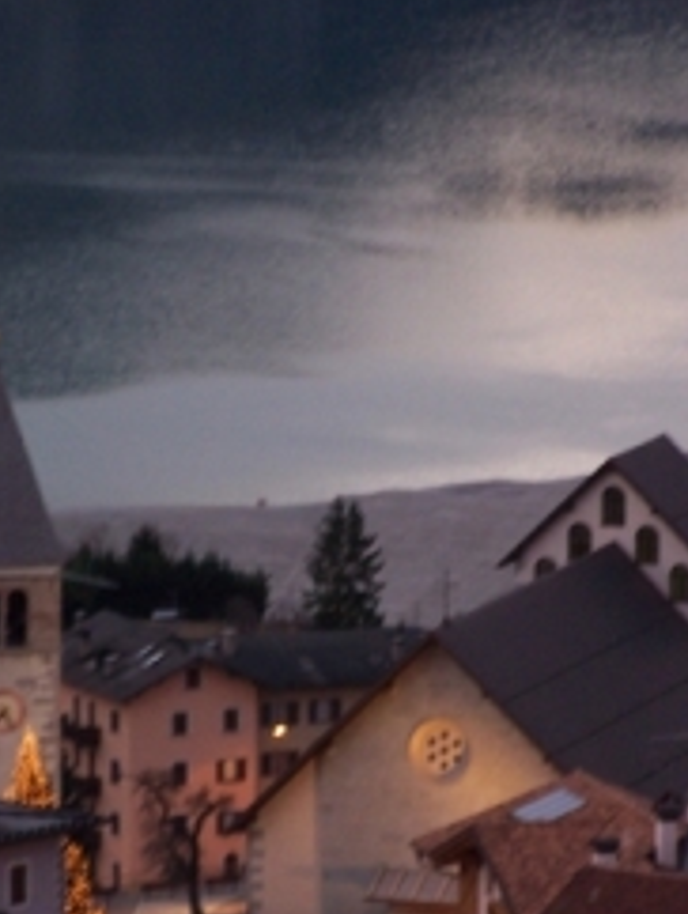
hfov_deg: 5.9
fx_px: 6640
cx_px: 261
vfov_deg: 7.9
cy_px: 582
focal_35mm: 251
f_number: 3.2
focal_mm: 28
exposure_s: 1/8
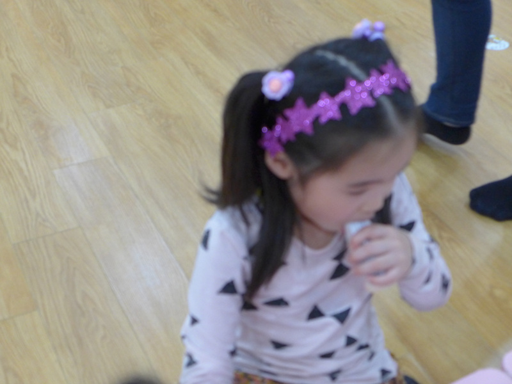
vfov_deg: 24.4
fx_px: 887
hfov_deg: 32.2
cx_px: 256
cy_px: 192
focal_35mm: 60
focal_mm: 11.8
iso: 640
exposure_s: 1/400
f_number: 2
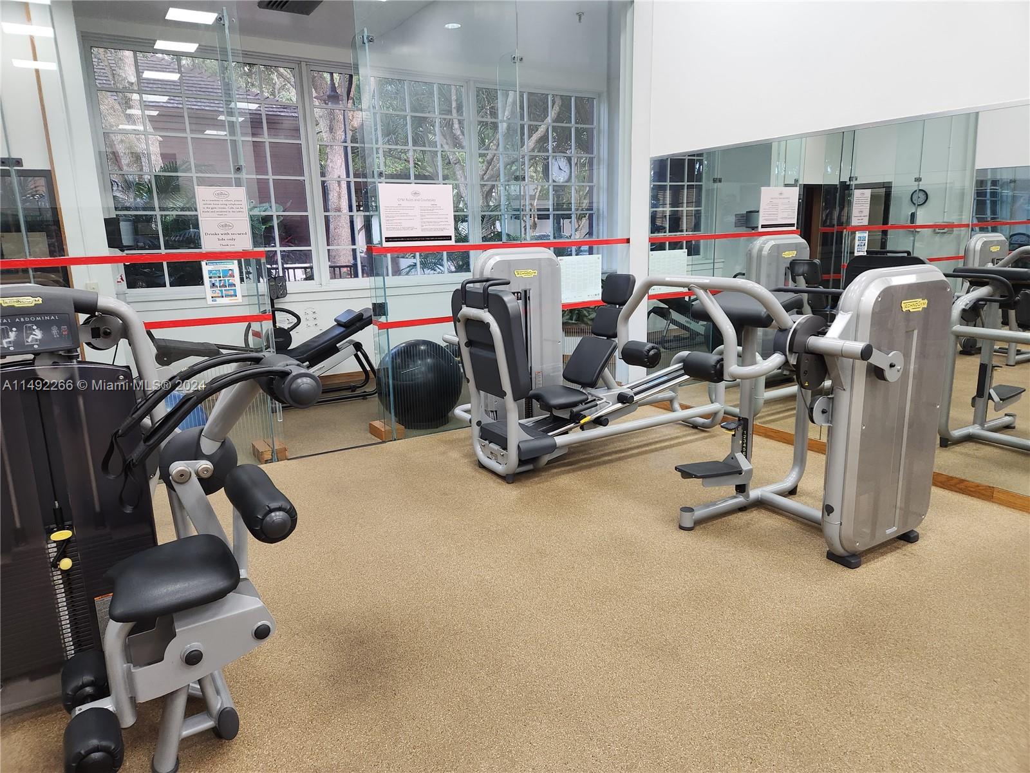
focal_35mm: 23
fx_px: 684
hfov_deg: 73.9
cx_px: 515
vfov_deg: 58.9
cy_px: 386
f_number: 1.8
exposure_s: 1/120
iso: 250
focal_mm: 5.4
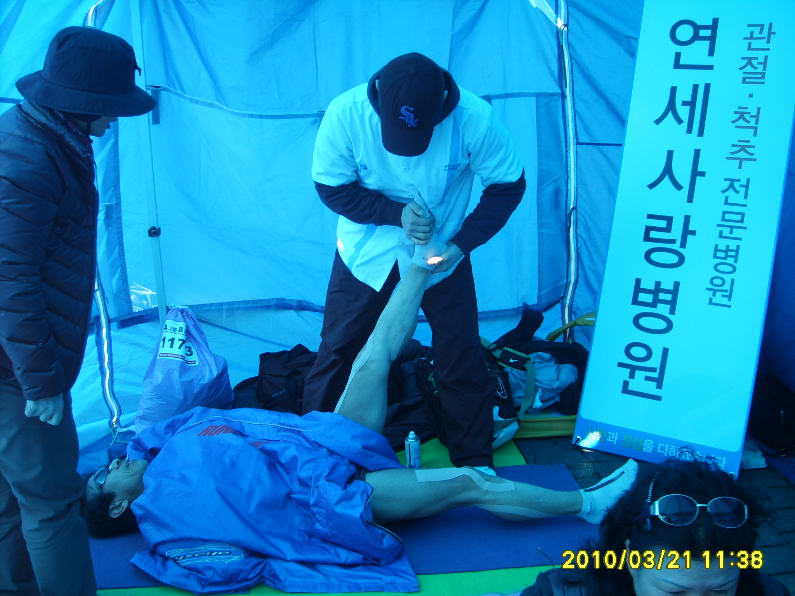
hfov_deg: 52.6
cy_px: 298
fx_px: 804
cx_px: 398
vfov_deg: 40.7
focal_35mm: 35
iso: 50
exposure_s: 1/90
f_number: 2.8
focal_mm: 5.8
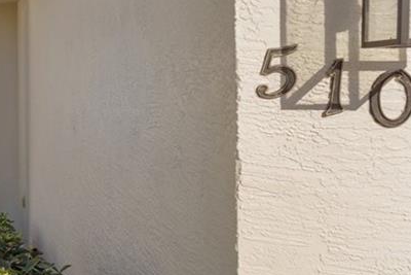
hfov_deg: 22.7
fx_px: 640
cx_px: -306
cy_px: 118
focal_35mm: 56
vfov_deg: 24.2
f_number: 6.3
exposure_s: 1/2000
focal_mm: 14
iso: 400
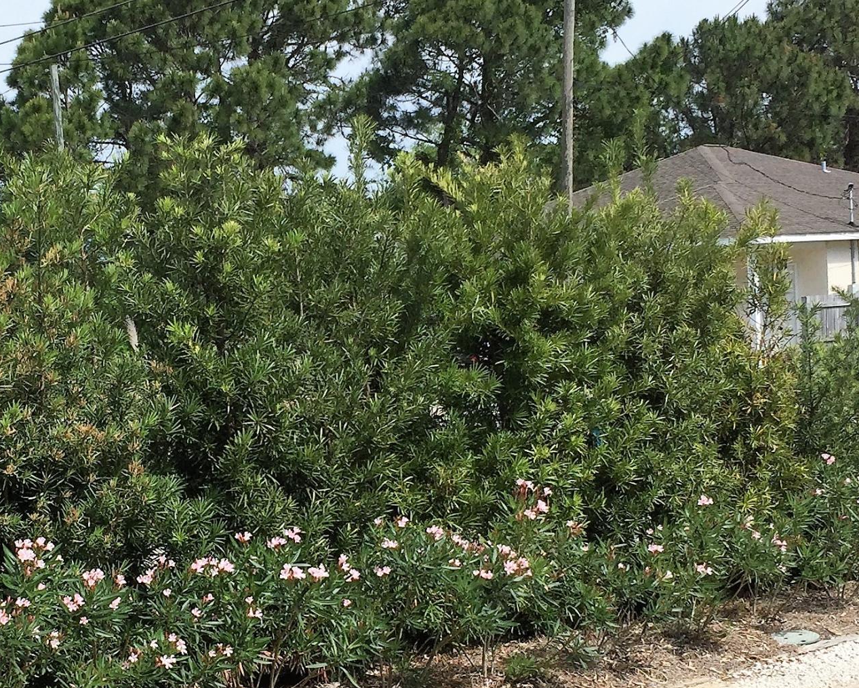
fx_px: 1704
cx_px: 249
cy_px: 459
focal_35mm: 67
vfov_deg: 22.7
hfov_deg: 28.0
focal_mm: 4.15
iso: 32
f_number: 2.2
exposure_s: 1/2475
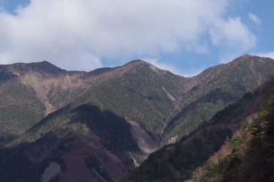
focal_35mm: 98
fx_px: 746
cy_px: 65
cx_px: 132
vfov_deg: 13.9
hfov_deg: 20.8
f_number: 5
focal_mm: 50
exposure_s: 1/800
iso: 100
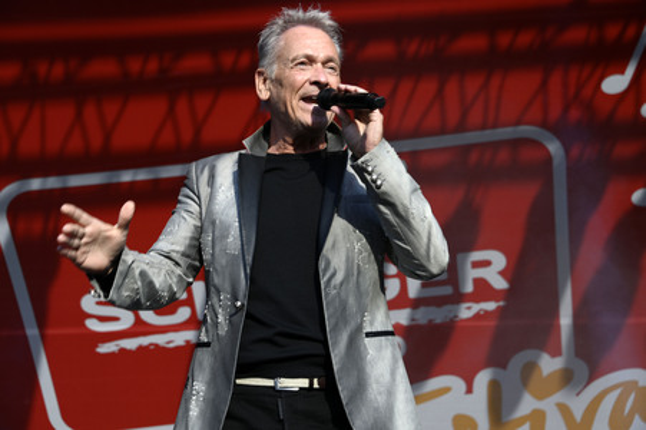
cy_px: 215
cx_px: 323
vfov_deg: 17.5
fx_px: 1399
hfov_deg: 26.0
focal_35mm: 78
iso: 400
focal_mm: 78
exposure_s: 1/200
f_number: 5.6
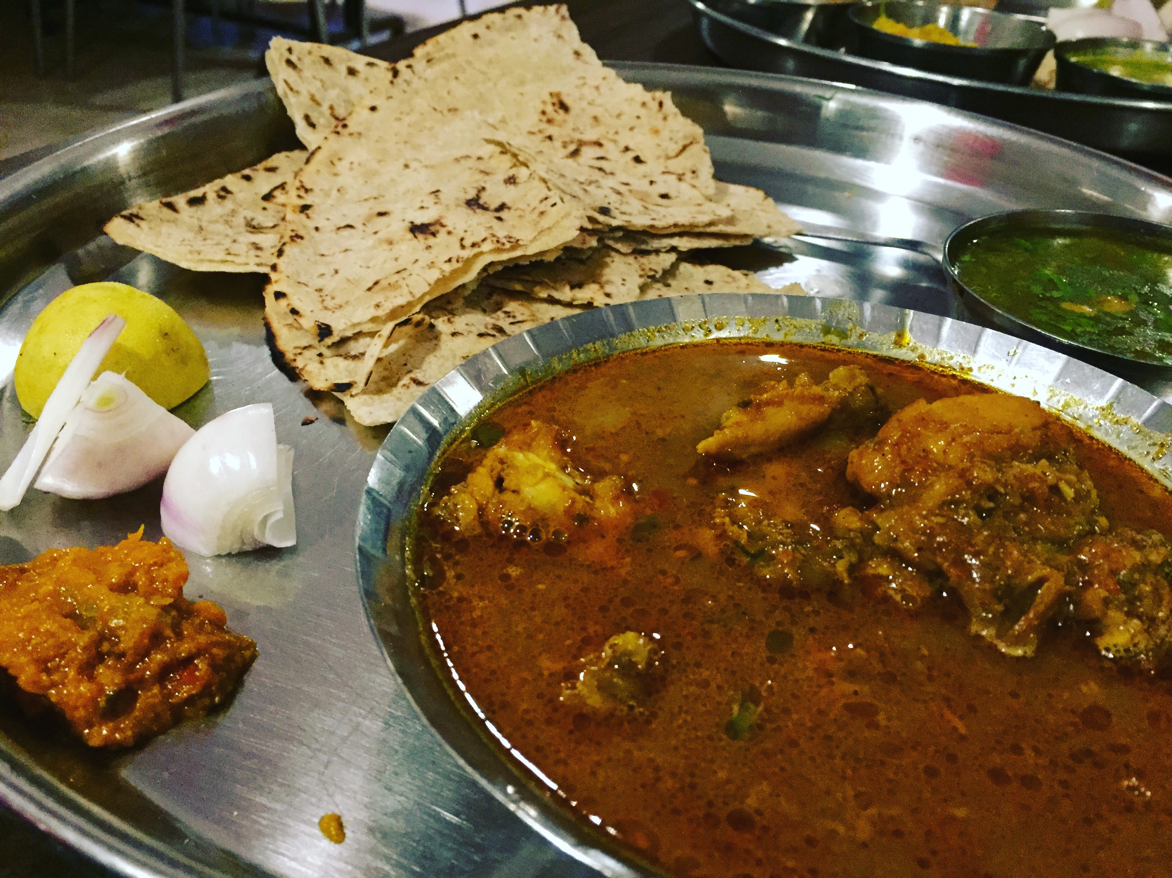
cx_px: 586
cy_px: 439
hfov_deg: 61.7
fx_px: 982
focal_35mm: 29
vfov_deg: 48.2
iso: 400
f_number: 2.2
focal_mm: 4.15
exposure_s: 1/17
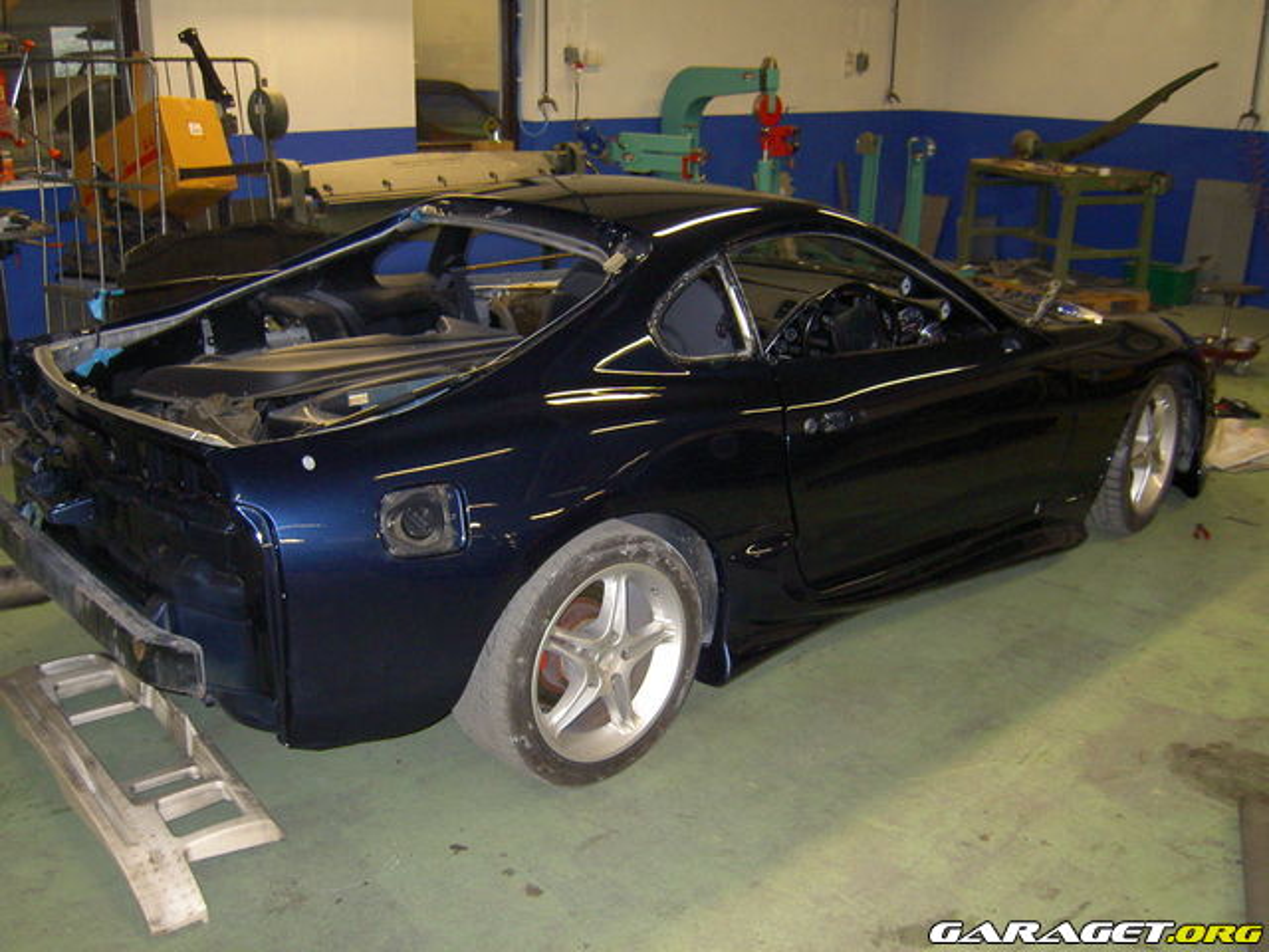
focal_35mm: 34
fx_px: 1246
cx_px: 634
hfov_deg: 54.0
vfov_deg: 41.8
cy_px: 476
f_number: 2.8
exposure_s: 1/60
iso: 200
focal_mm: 5.6
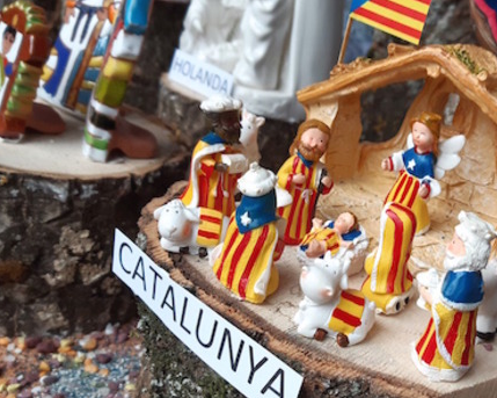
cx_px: 371
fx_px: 632
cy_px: 242
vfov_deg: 34.7
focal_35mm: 43
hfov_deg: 41.7
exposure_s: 1/100
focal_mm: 3.92
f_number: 1.7
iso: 50
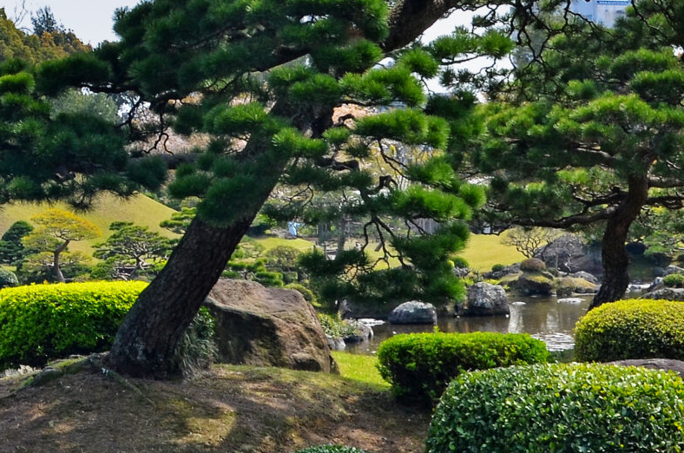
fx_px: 2218
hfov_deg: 16.8
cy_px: 66
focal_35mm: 117
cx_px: -144
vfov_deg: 11.6
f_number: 14
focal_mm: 24
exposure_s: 1/100
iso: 250
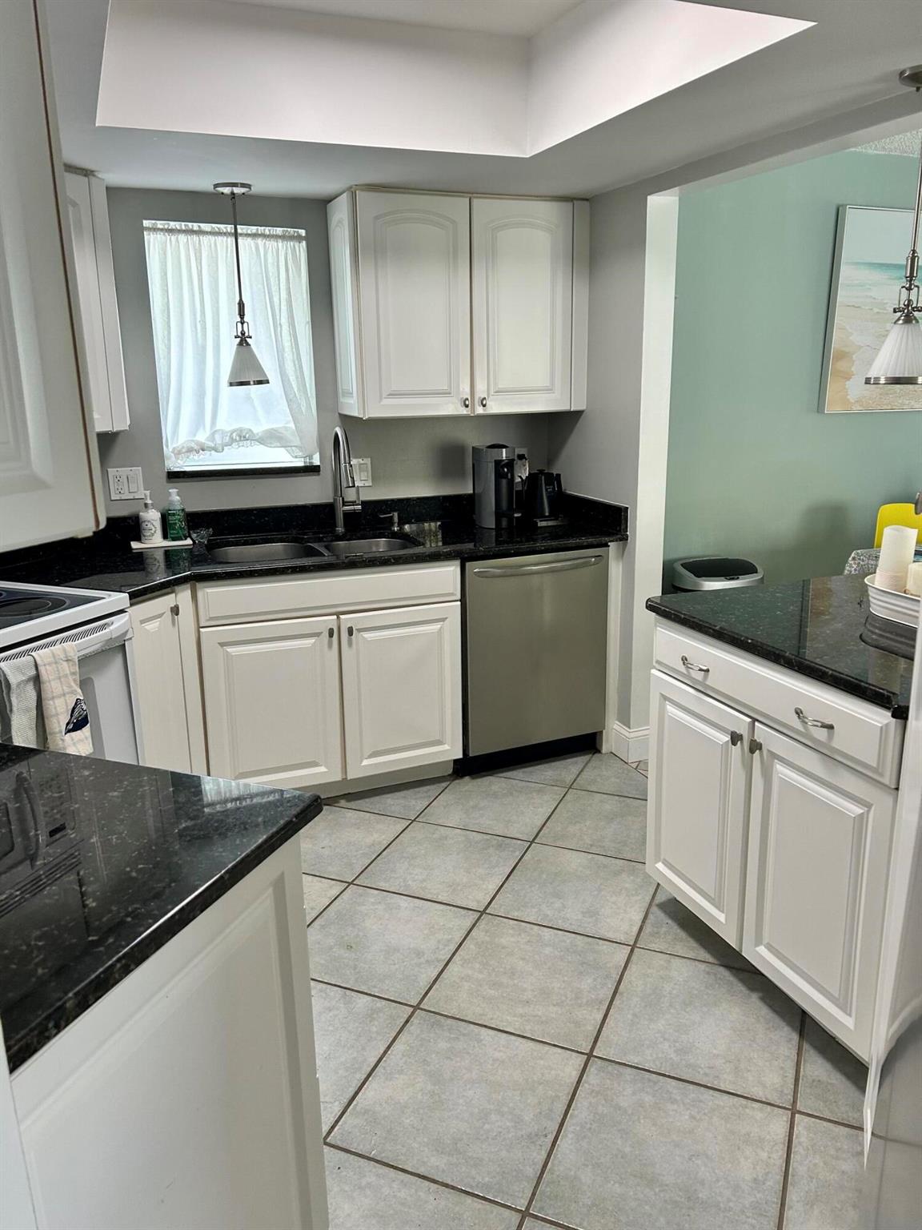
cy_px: 615
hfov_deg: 53.1
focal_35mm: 26
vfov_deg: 67.3
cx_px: 461
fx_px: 923
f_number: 1.5
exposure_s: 1/120
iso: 125
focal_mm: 5.7
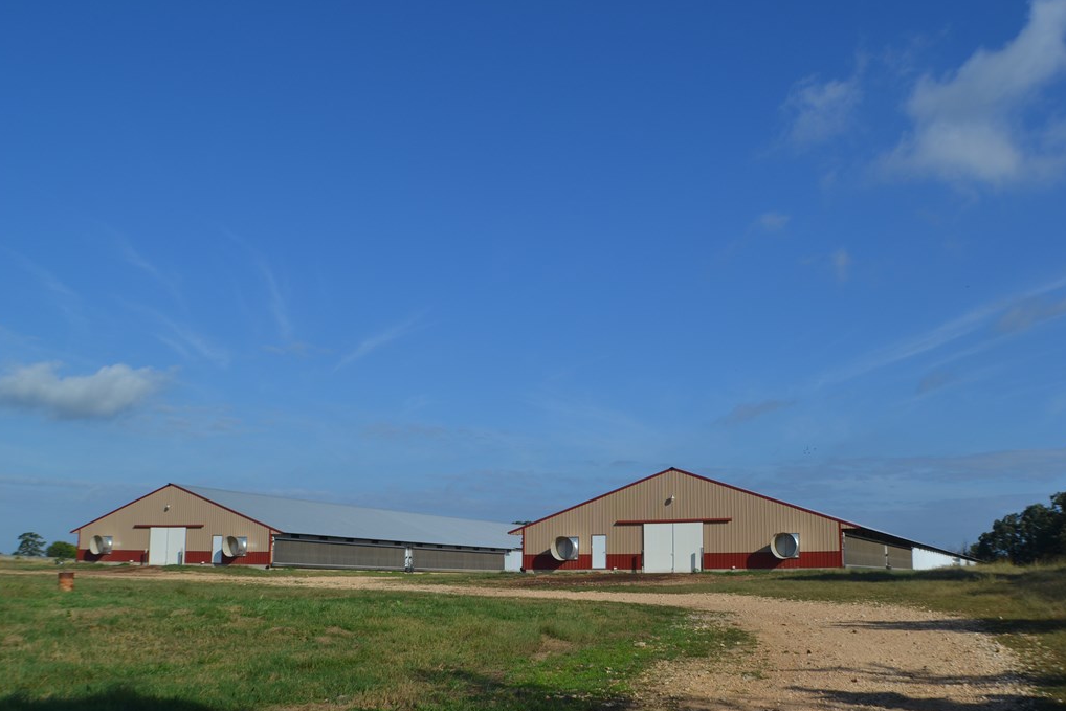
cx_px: 525
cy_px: 359
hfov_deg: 41.1
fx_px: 1421
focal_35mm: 48
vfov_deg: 28.1
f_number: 9
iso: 100
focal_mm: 30
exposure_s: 1/320
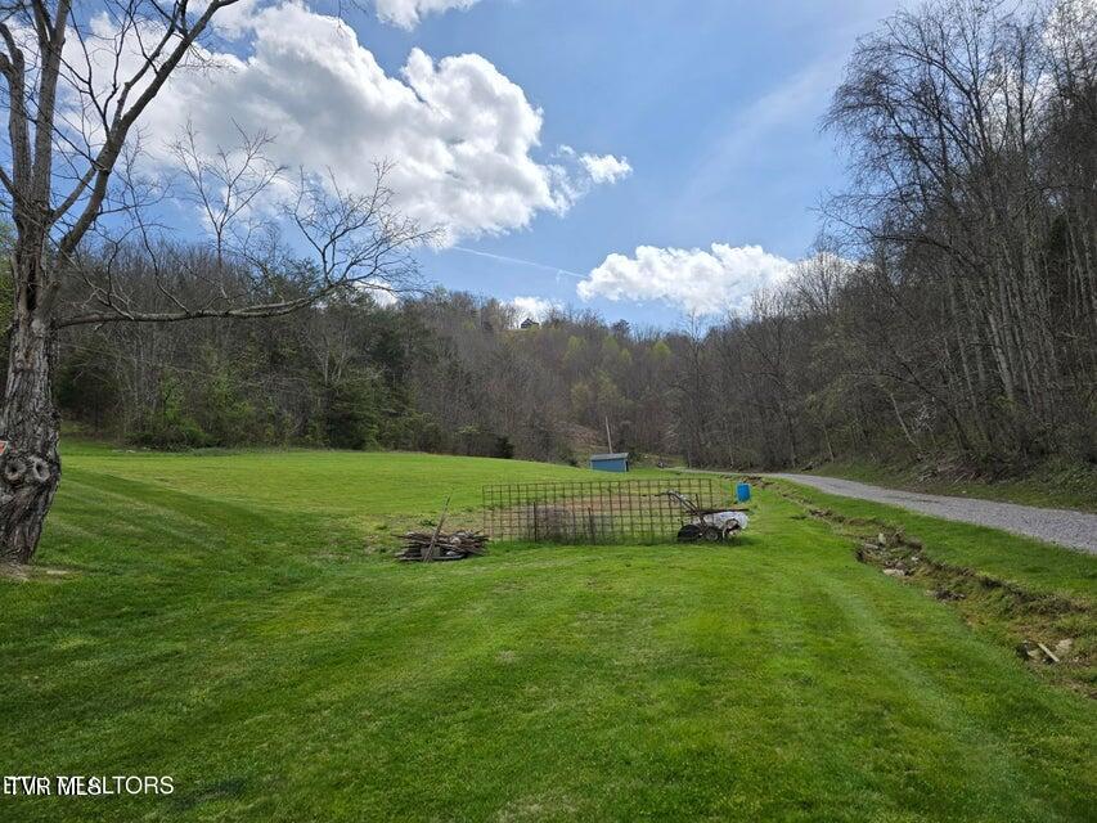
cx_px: 548
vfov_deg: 58.9
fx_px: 729
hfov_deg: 73.9
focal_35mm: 23
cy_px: 412
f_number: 1.7
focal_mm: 6.3
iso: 12
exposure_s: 1/1151
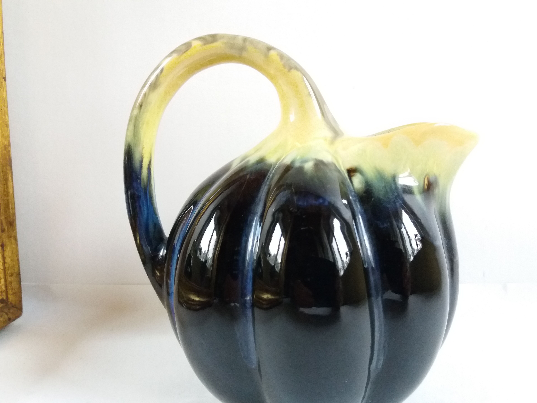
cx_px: 284
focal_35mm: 30
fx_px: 465
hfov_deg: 59.9
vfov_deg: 46.8
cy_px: 215
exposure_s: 1/211
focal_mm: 3.7
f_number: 1.9
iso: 400
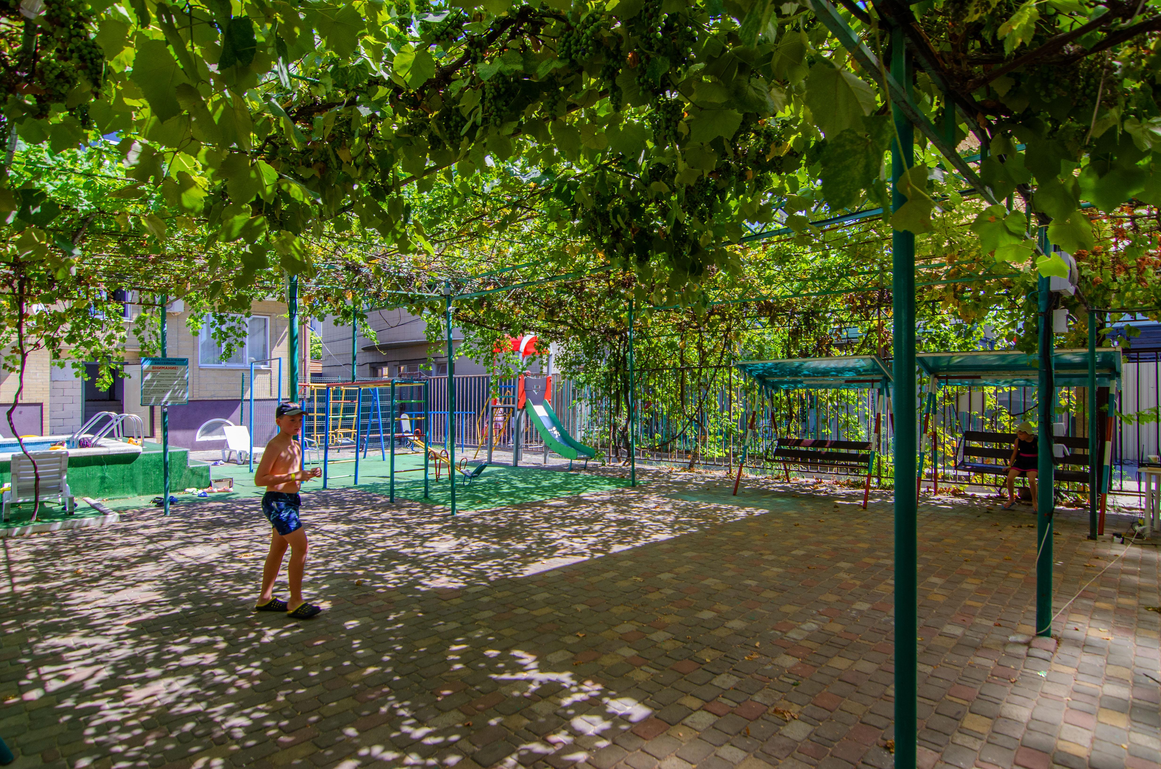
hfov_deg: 85.5
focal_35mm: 20
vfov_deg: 63.0
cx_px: 580
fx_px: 628
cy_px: 384
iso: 200
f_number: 5.6
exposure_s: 1/320
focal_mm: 13
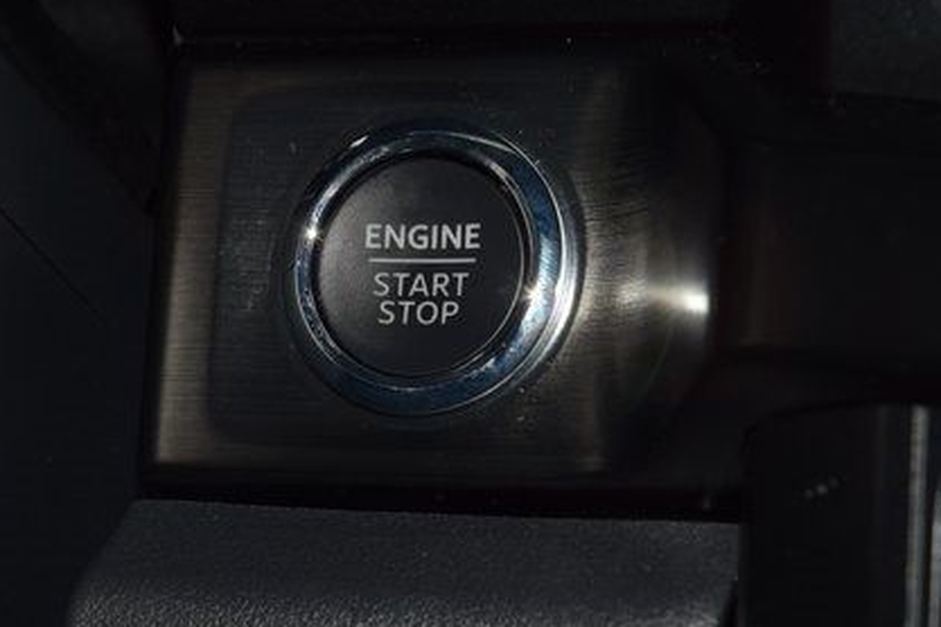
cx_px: 413
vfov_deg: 8.5
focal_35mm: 161
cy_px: 285
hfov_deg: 12.8
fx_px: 4208
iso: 100
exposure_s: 1/125
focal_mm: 70
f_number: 8
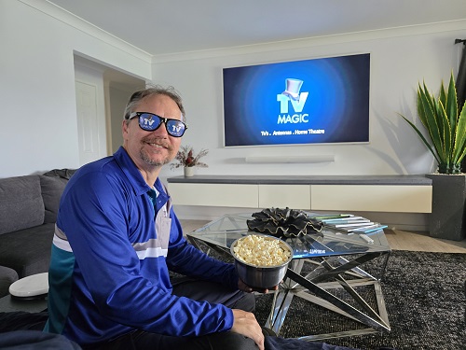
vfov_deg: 58.9
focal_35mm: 23
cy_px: 175
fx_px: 310
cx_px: 233
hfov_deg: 73.9
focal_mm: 6.3
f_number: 1.7
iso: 640
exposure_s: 1/60
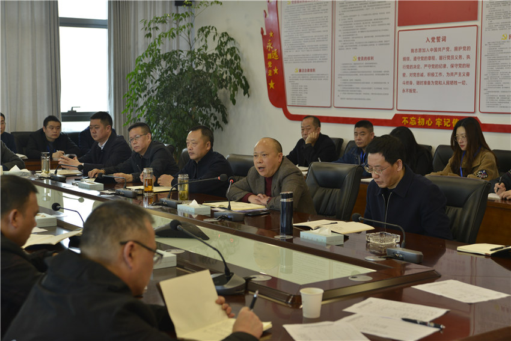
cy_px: 170
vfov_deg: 24.2
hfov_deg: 35.6
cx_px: 256
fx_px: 795
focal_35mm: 56
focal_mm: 56
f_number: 5
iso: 500
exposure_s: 1/100
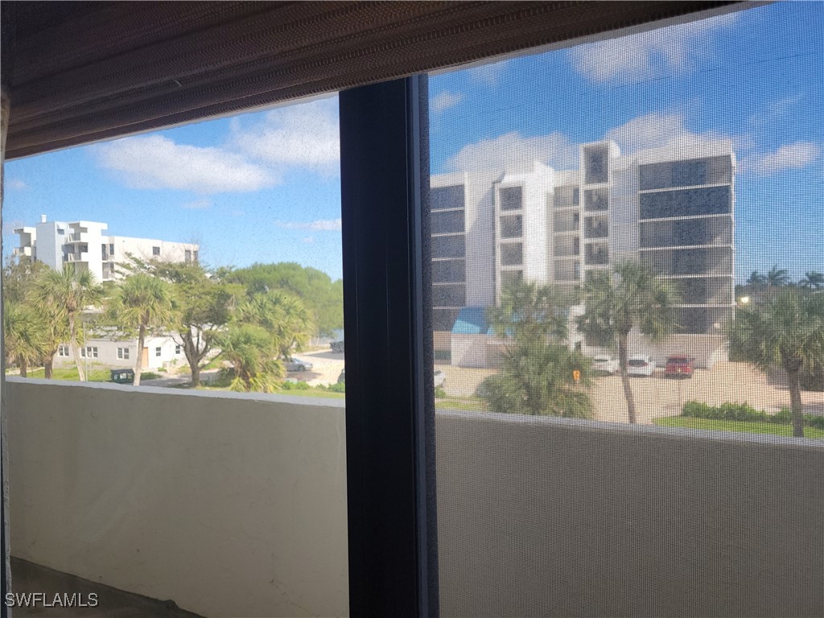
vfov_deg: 53.1
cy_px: 309
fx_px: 619
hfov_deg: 67.3
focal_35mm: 26
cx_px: 412
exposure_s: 1/827
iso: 40
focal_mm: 5.4
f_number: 1.8
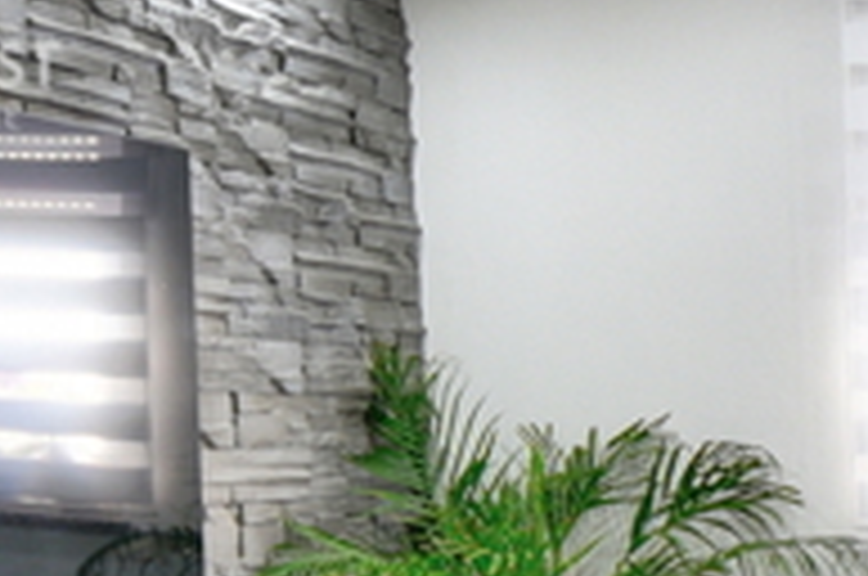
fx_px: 1950
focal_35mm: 81
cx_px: 1327
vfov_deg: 16.1
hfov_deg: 21.0
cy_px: 698
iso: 100
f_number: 4
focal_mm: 13
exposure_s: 1/10
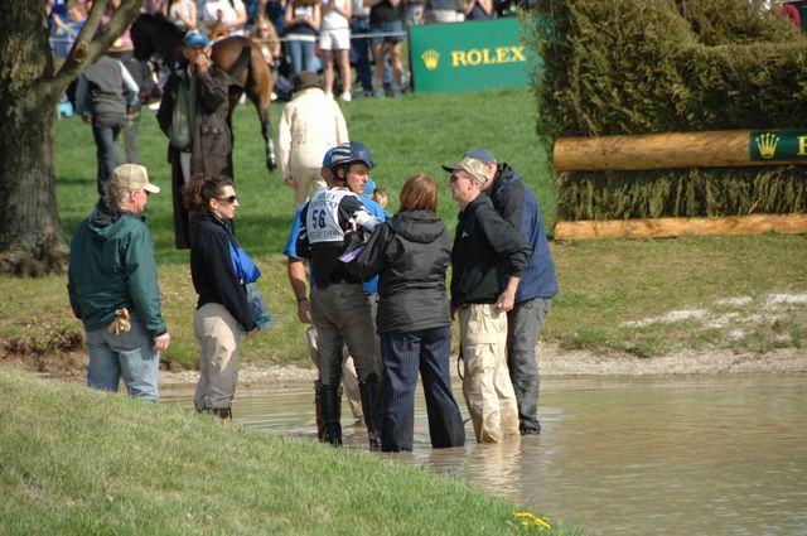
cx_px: 404
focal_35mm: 300
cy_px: 268
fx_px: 6716
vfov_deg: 4.6
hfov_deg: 6.9
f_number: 6
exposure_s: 1/1000
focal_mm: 200
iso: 500
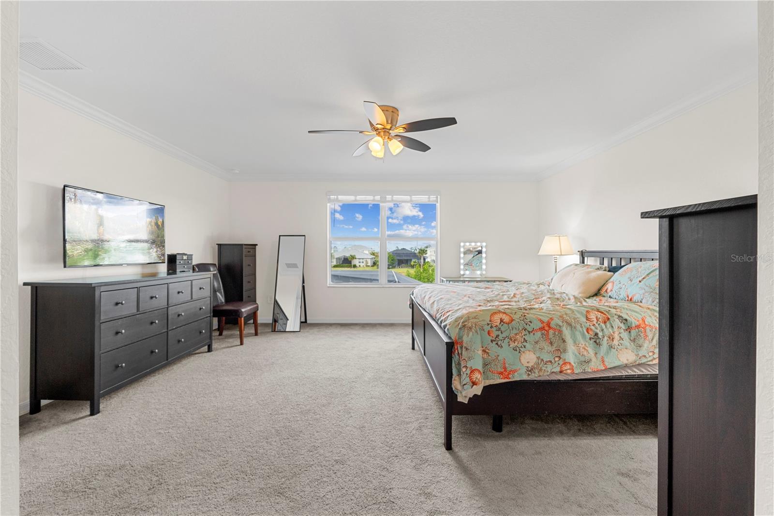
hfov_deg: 100.4
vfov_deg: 77.3
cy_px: 258
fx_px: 322
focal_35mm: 15
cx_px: 387
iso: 800
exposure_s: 1/30
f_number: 5.6
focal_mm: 10
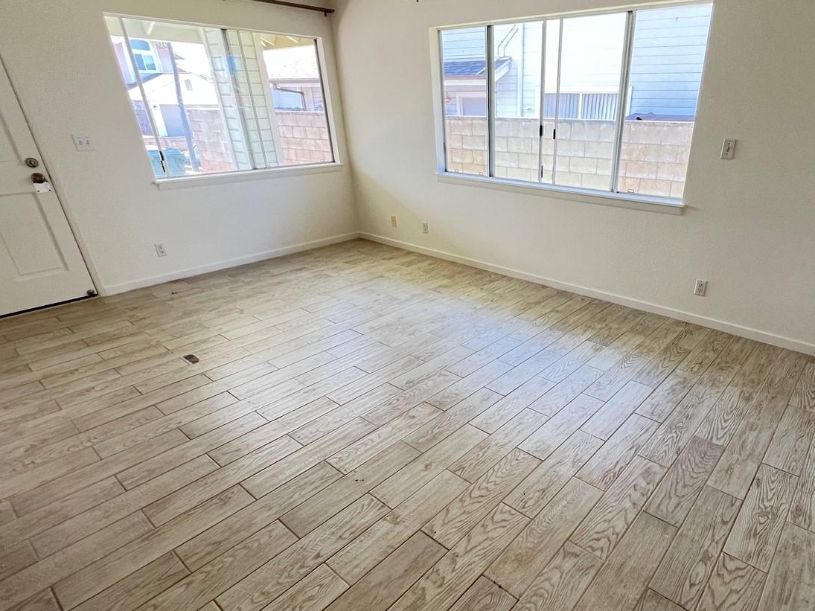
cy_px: 342
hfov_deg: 82.7
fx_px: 447
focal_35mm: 19
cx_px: 520
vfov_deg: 68.4
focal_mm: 1.57
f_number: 1.8
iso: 160
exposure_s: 1/99
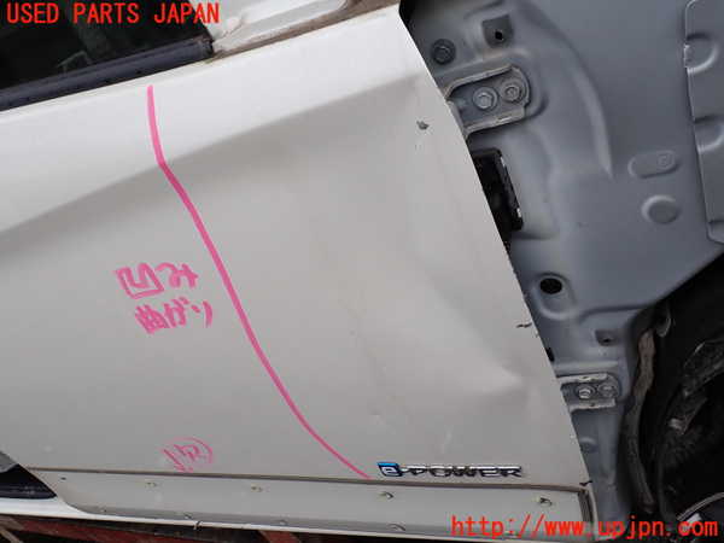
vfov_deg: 46.8
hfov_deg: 60.0
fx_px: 627
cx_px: 362
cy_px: 272
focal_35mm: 30
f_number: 3.2
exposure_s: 1/500
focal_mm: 5.4
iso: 100
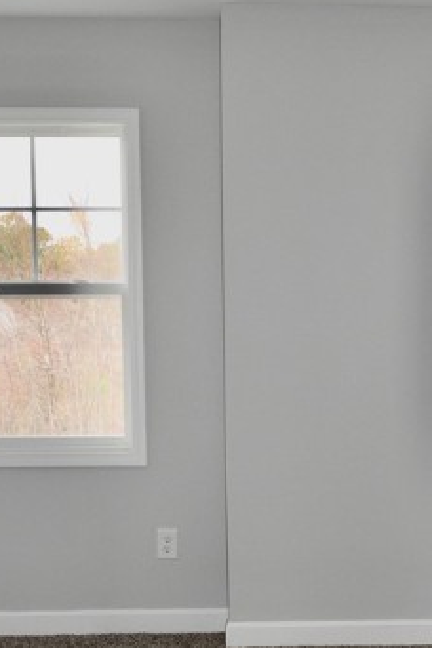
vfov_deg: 32.2
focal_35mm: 61
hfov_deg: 21.7
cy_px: 494
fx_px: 1097
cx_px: 402
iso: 360
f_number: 5.6
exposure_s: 1/125
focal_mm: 18
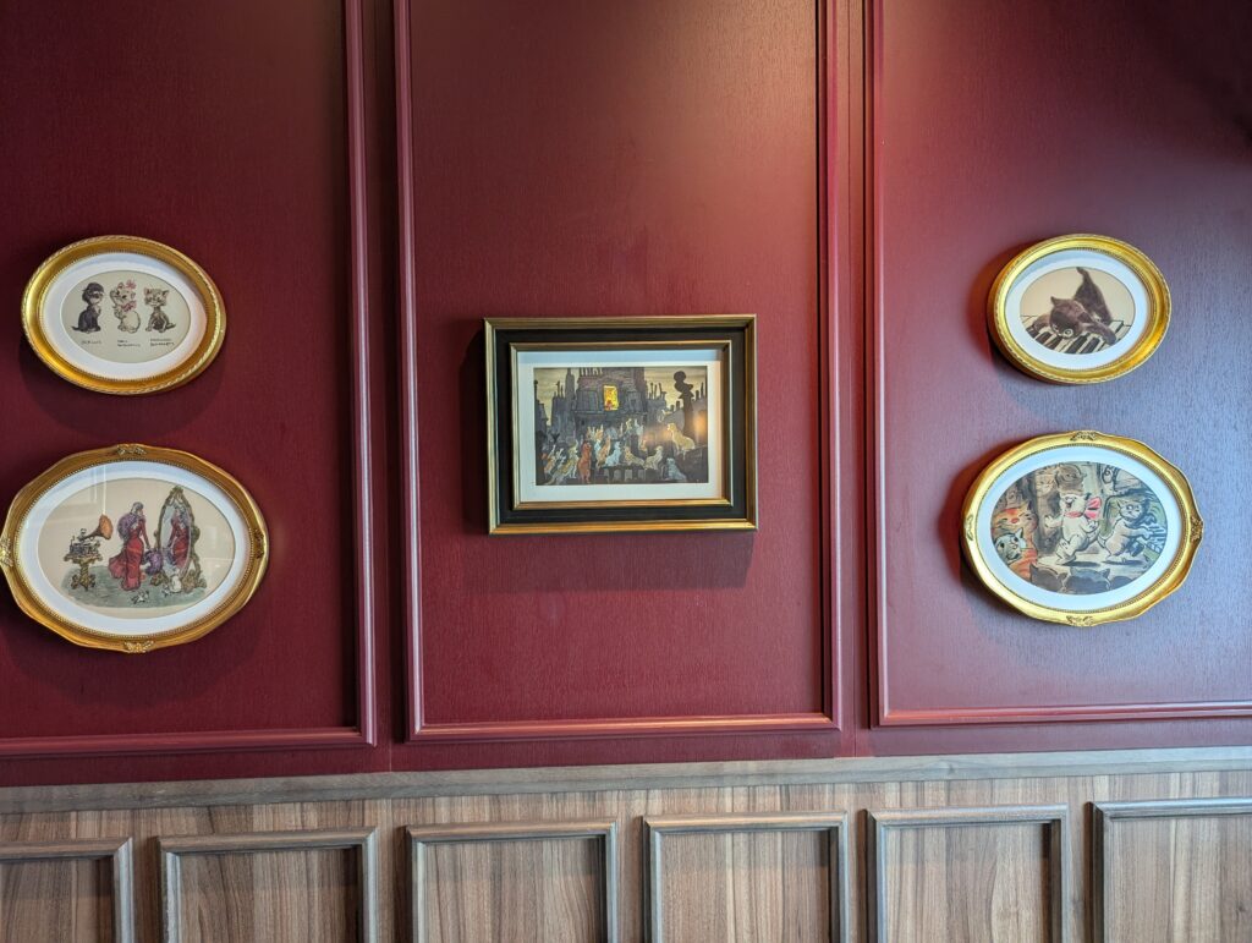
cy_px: 472
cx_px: 626
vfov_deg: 56.9
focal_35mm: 24
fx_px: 869
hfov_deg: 71.5
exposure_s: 1/66.7
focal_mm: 6.81
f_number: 1.85
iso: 62
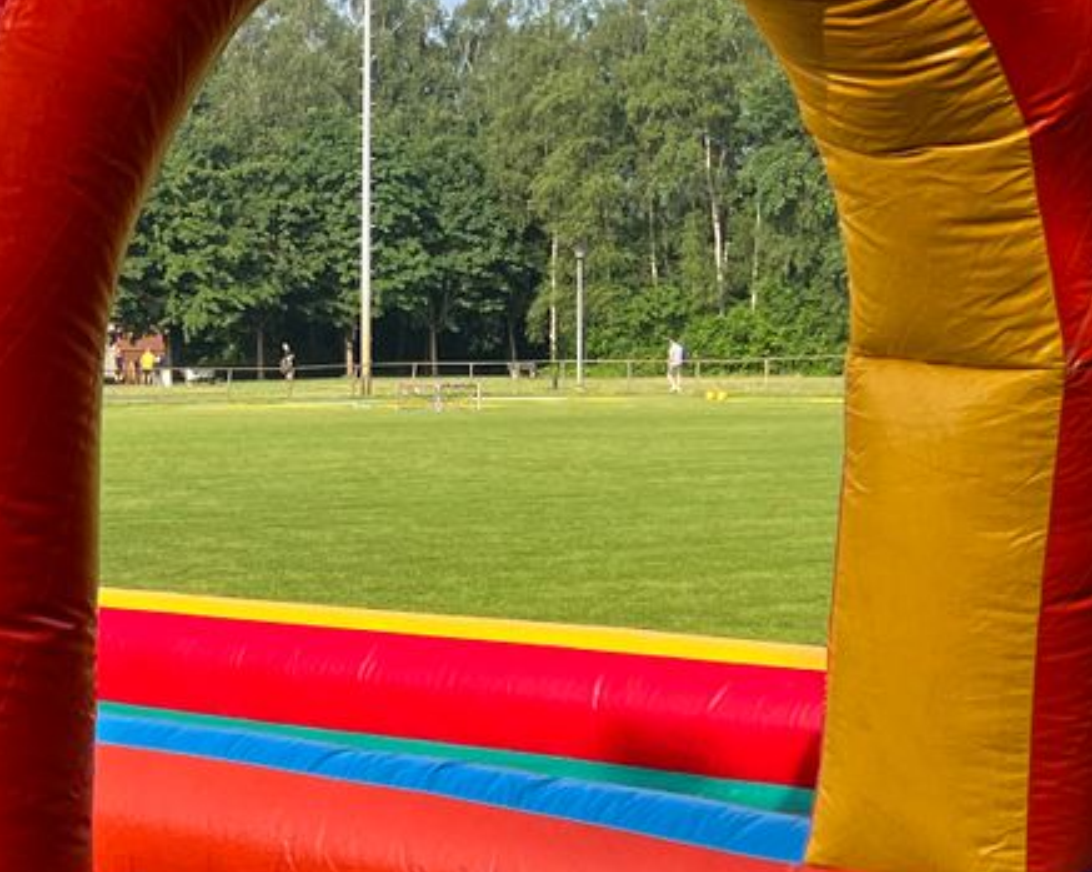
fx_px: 3004
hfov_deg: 19.4
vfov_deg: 16.5
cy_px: 515
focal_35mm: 93
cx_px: -212
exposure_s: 1/2632
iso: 50
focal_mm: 5.7
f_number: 1.5
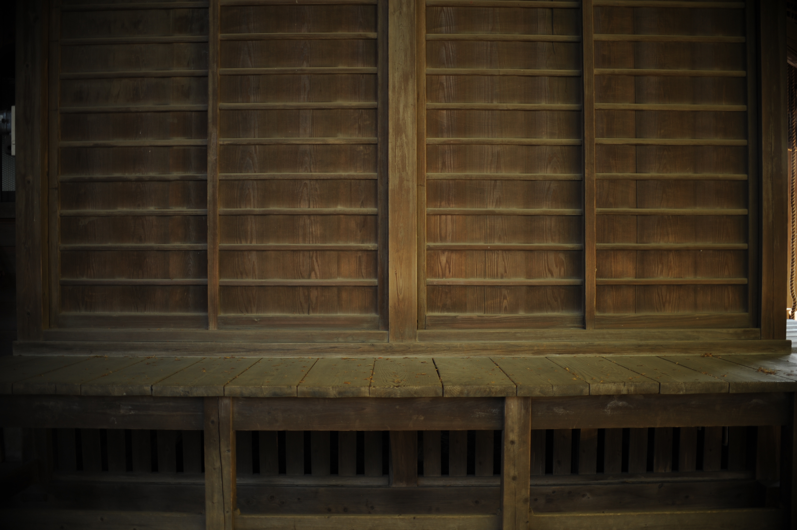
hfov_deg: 54.5
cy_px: 265
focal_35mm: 35
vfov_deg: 37.8
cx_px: 398
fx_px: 774
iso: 200
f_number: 1.8
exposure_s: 1/80
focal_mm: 35
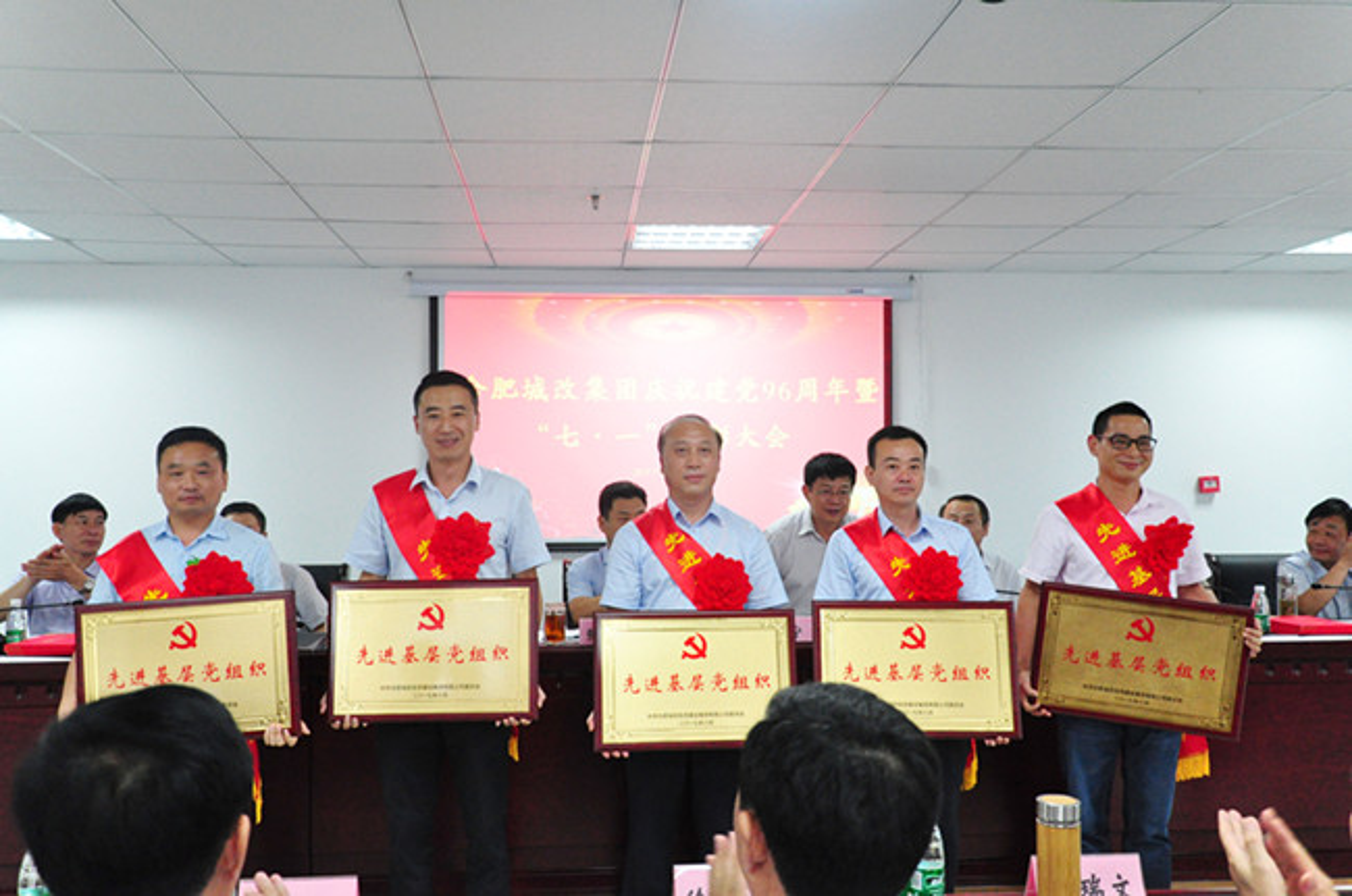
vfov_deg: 39.8
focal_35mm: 33
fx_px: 1237
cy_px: 448
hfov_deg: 57.3
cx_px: 676
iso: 2000
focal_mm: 22
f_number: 5.6
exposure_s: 1/125
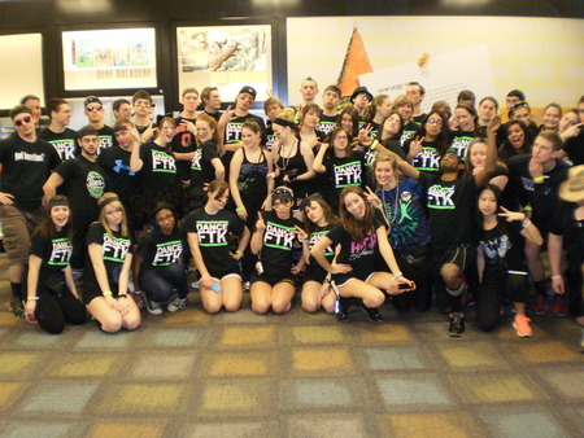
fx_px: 608
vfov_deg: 39.7
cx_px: 292
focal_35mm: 36
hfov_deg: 51.3
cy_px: 219
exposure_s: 1/30
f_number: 3.1
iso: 320
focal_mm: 6.3
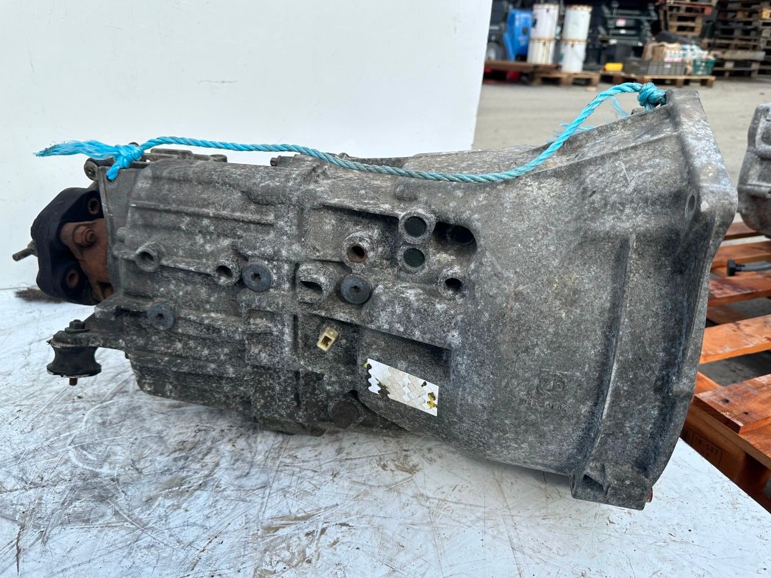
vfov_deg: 54.9
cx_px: 389
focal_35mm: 25
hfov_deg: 69.4
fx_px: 557
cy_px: 288
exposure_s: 1/2353
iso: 80
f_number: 1.78
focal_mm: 6.86
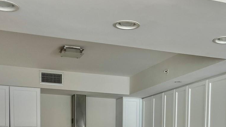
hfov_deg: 34.8
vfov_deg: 18.5
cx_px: 137
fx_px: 360
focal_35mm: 60
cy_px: 170
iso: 64
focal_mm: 5.1
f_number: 1.6
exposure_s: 1/120
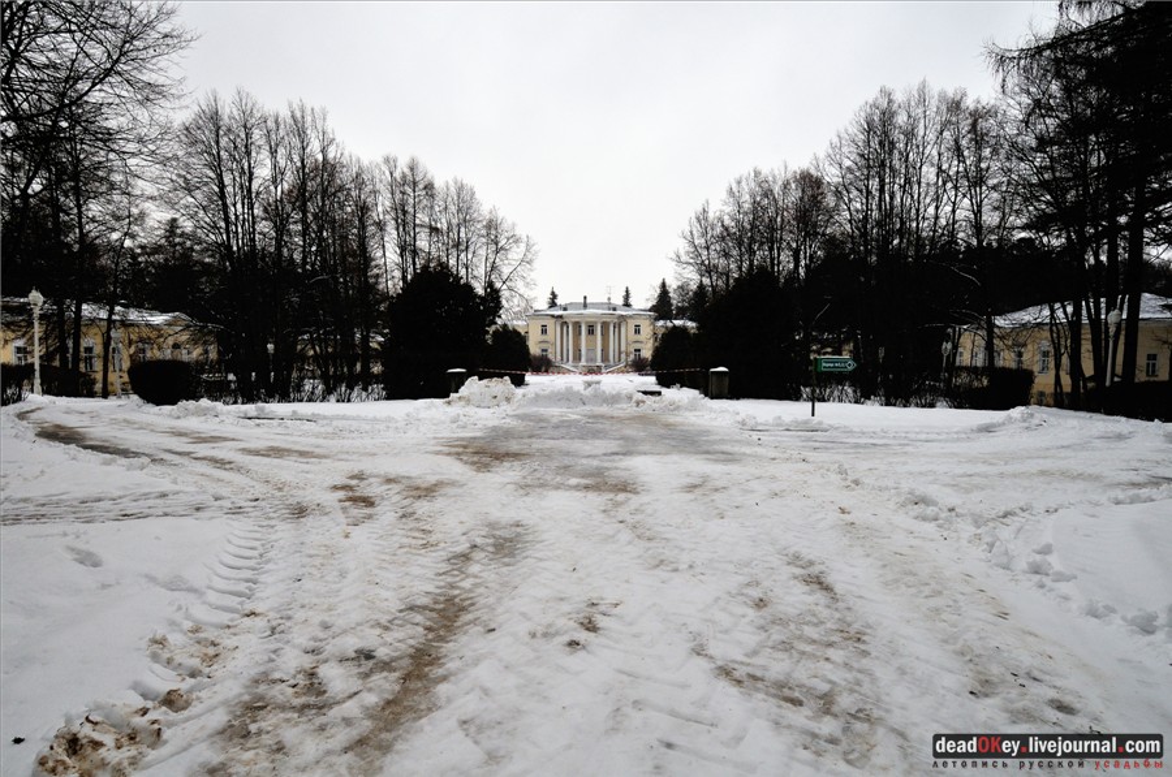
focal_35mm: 18
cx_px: 586
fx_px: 585
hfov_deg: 90.1
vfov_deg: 67.2
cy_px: 388
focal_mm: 12
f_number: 11
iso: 500
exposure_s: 1/125
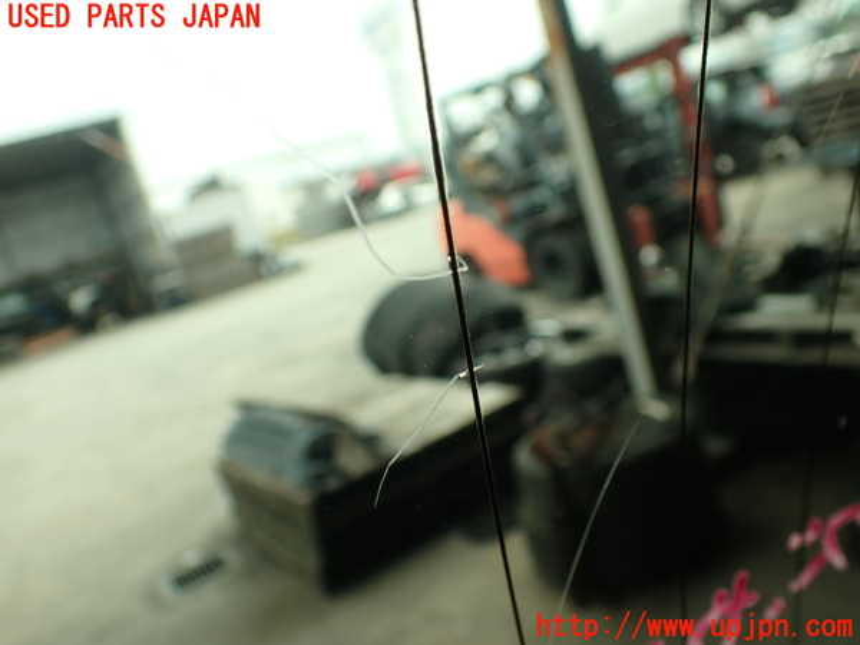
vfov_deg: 44.2
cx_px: 430
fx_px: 795
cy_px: 322
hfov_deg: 56.8
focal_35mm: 32
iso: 100
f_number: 2.4
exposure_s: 1/60
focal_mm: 5.79
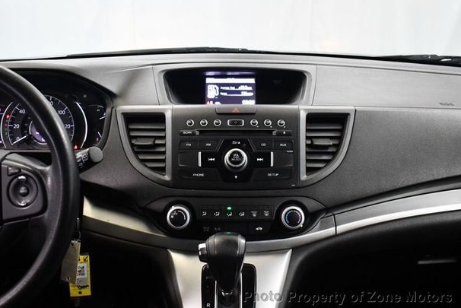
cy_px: 148
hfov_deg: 50.7
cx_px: 234
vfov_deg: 35.1
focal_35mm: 38
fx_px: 487
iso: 3200
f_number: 3.5
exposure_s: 1/125
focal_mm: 18
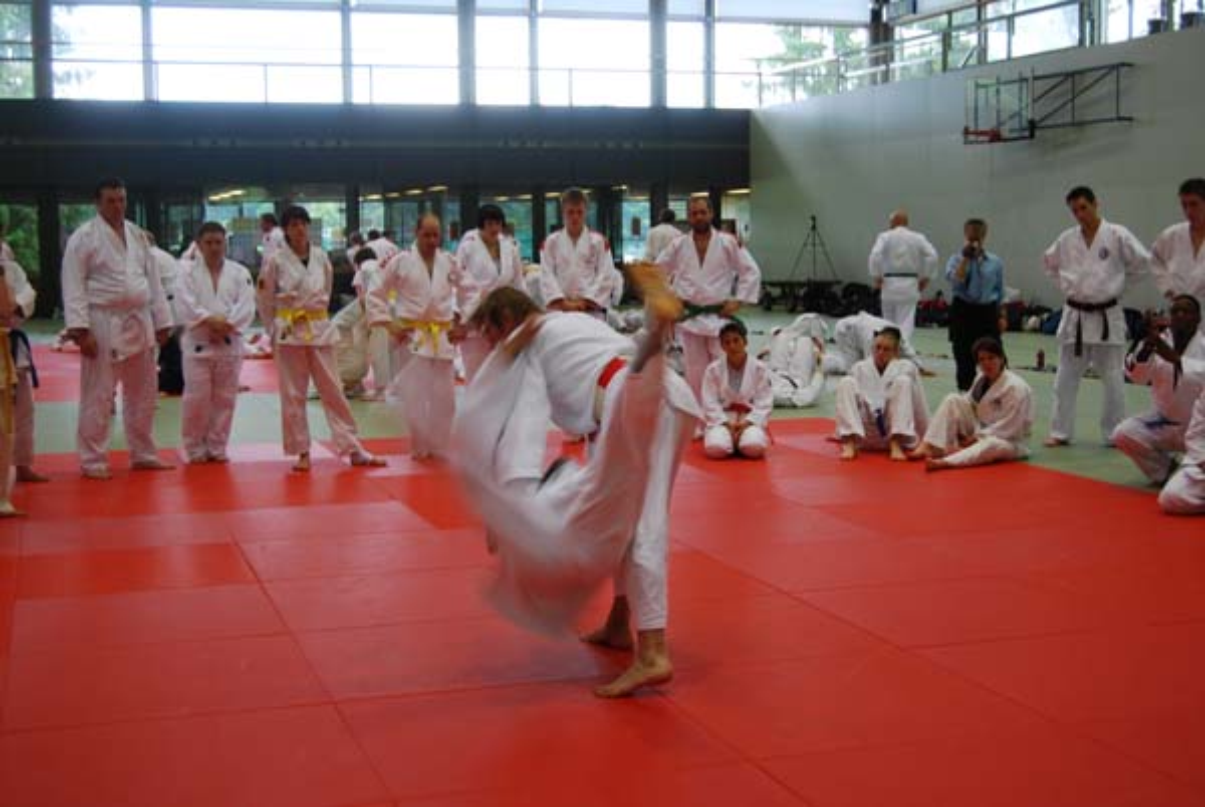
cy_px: 404
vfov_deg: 28.2
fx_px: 1609
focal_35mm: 48
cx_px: 602
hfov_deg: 41.1
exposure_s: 1/30
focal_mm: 32
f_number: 4.5
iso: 200
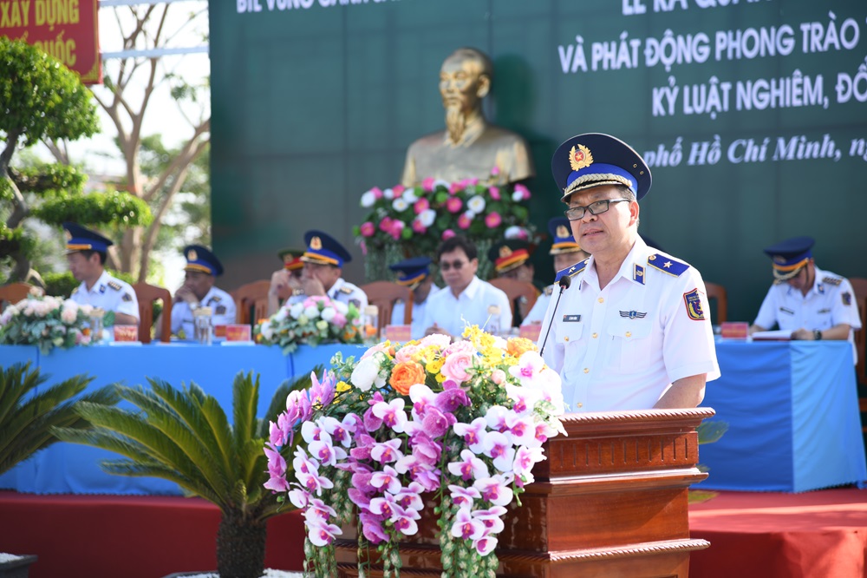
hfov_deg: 17.1
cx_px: 434
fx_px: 2889
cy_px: 289
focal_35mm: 120
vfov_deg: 11.4
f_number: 4
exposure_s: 1/160
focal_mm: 120
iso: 64
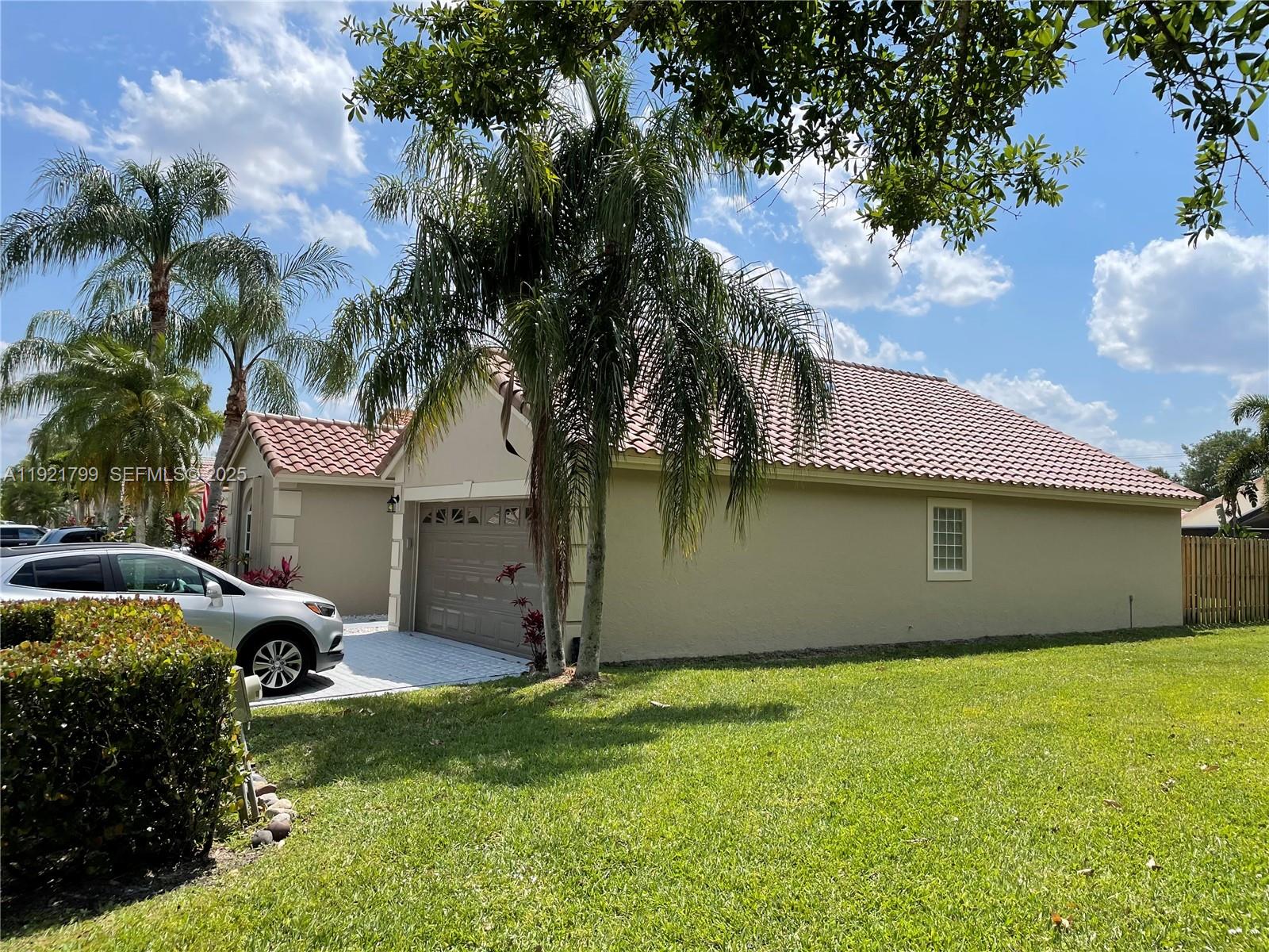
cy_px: 476
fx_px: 953
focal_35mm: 26
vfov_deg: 53.1
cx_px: 634
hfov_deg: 67.3
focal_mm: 4.2
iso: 32
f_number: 1.6
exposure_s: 1/4000
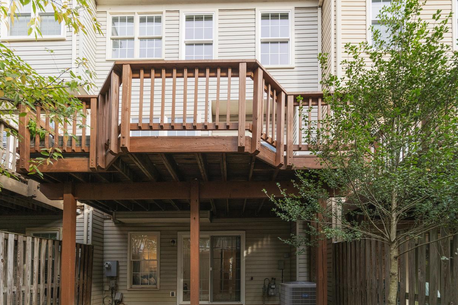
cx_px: 196
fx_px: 242
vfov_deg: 64.4
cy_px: 169
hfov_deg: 86.4
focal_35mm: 19
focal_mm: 16
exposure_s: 1/400
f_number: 8
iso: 1250
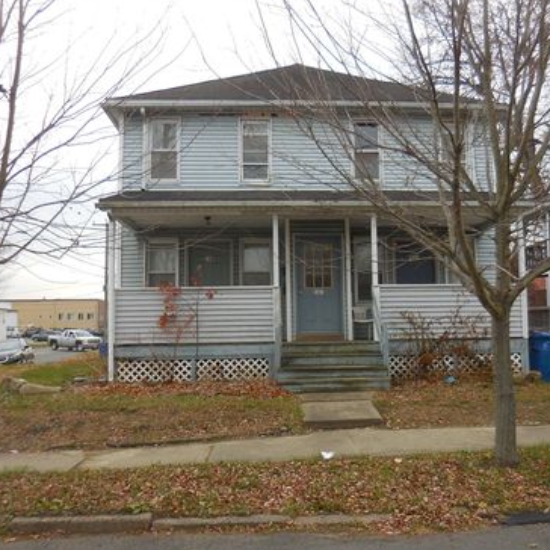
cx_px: 308
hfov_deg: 48.3
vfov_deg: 48.5
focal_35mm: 34
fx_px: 611
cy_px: 273
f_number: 3.5
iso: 125
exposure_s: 1/320
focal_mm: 5
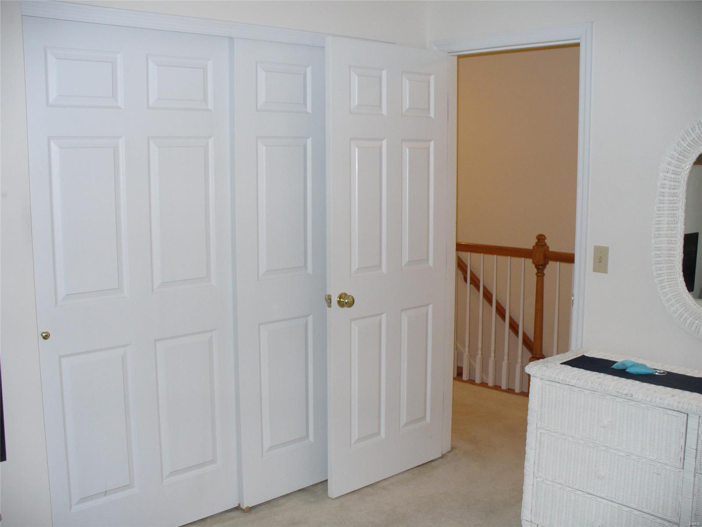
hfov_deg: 50.1
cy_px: 264
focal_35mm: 37
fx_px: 750
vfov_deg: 38.7
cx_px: 351
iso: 125
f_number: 2.8
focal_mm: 6.1
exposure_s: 1/30
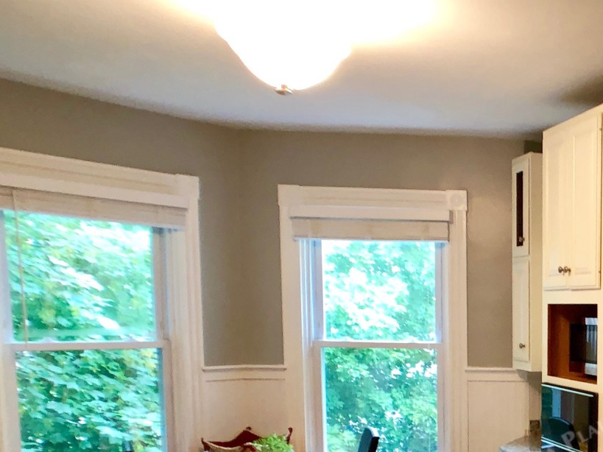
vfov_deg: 20.5
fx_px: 1219
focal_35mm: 70
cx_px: 683
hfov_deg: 25.5
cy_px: 420
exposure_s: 1/30
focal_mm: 3.99
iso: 160
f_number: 1.8
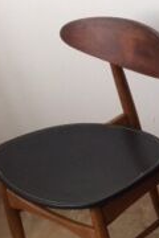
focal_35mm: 107
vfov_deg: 19.0
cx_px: 388
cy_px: 177
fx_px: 709
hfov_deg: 10.8
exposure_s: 1/33
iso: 50
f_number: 2.2
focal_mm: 4.15
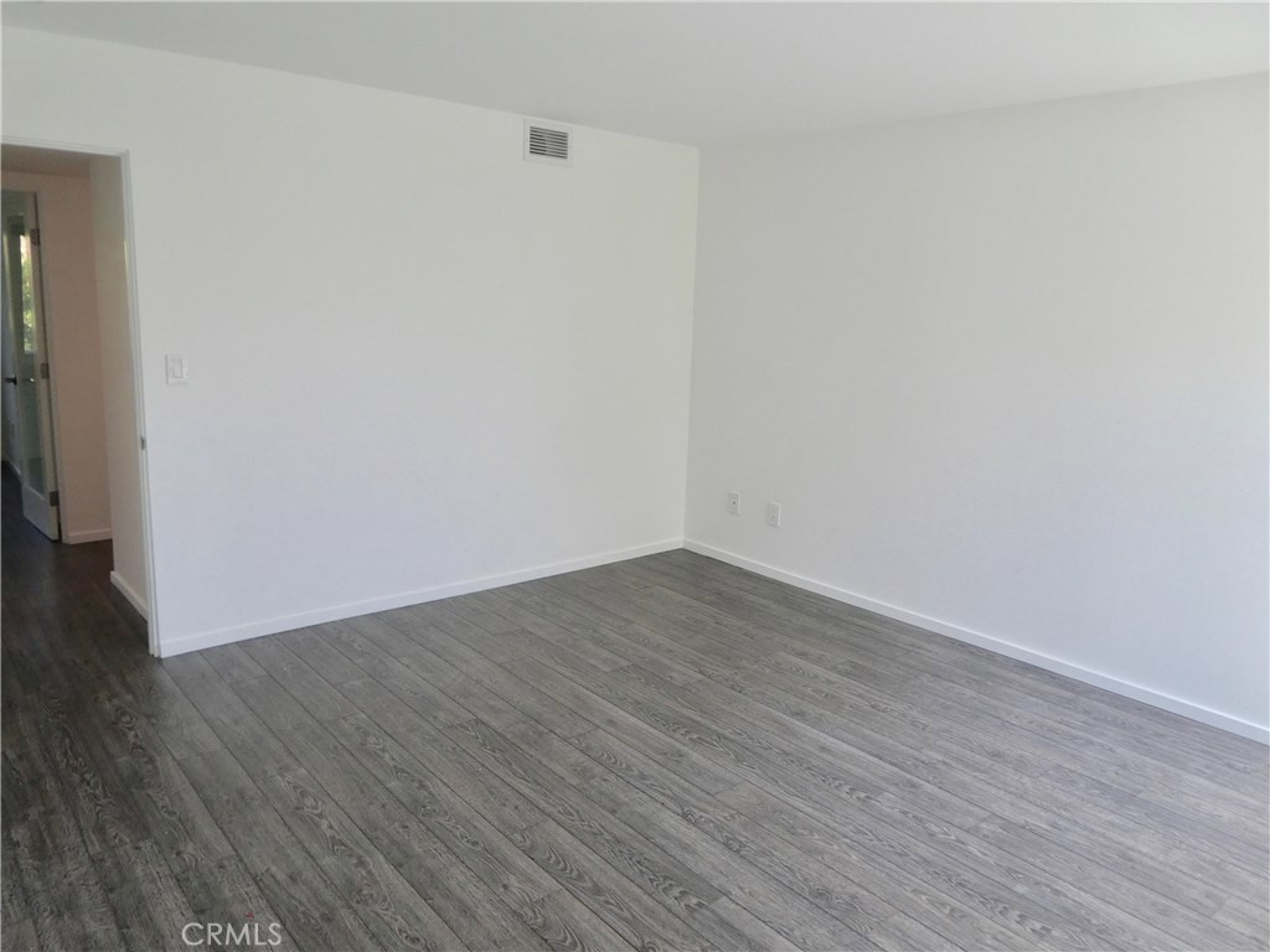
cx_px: 635
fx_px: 881
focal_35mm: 24
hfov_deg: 71.6
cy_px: 476
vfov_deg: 56.8
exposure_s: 1/60
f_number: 3.3
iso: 125
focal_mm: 4.3
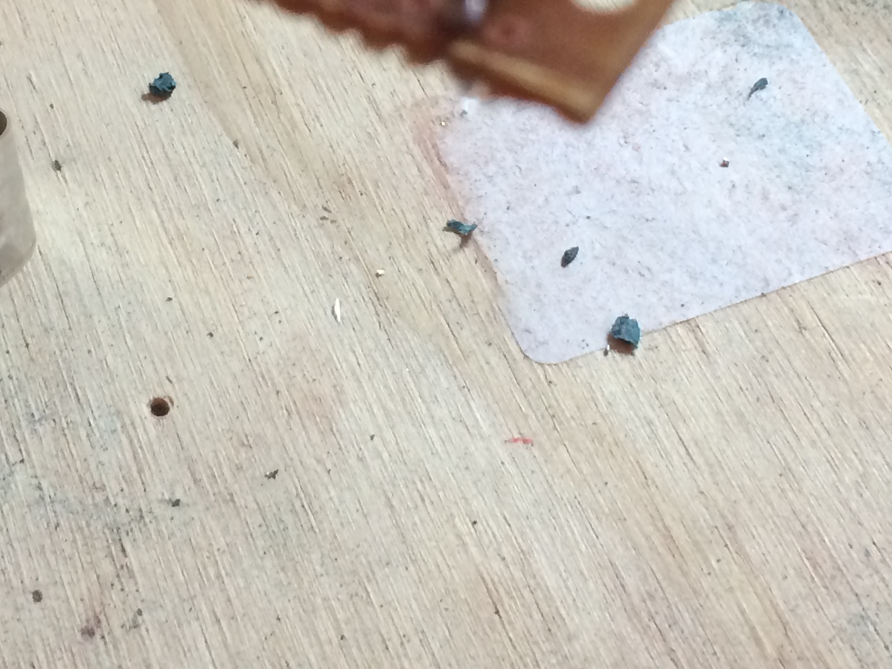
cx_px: 382
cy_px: 81
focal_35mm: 80
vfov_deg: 18.2
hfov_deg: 24.4
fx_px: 2061
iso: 125
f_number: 2.2
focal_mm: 4.15
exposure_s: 1/30
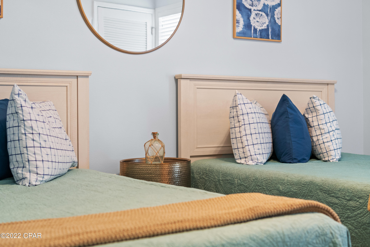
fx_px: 540
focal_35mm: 52
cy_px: 124
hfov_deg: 37.9
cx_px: 185
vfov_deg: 25.8
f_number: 2.8
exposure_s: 1/25
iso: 800
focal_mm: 35
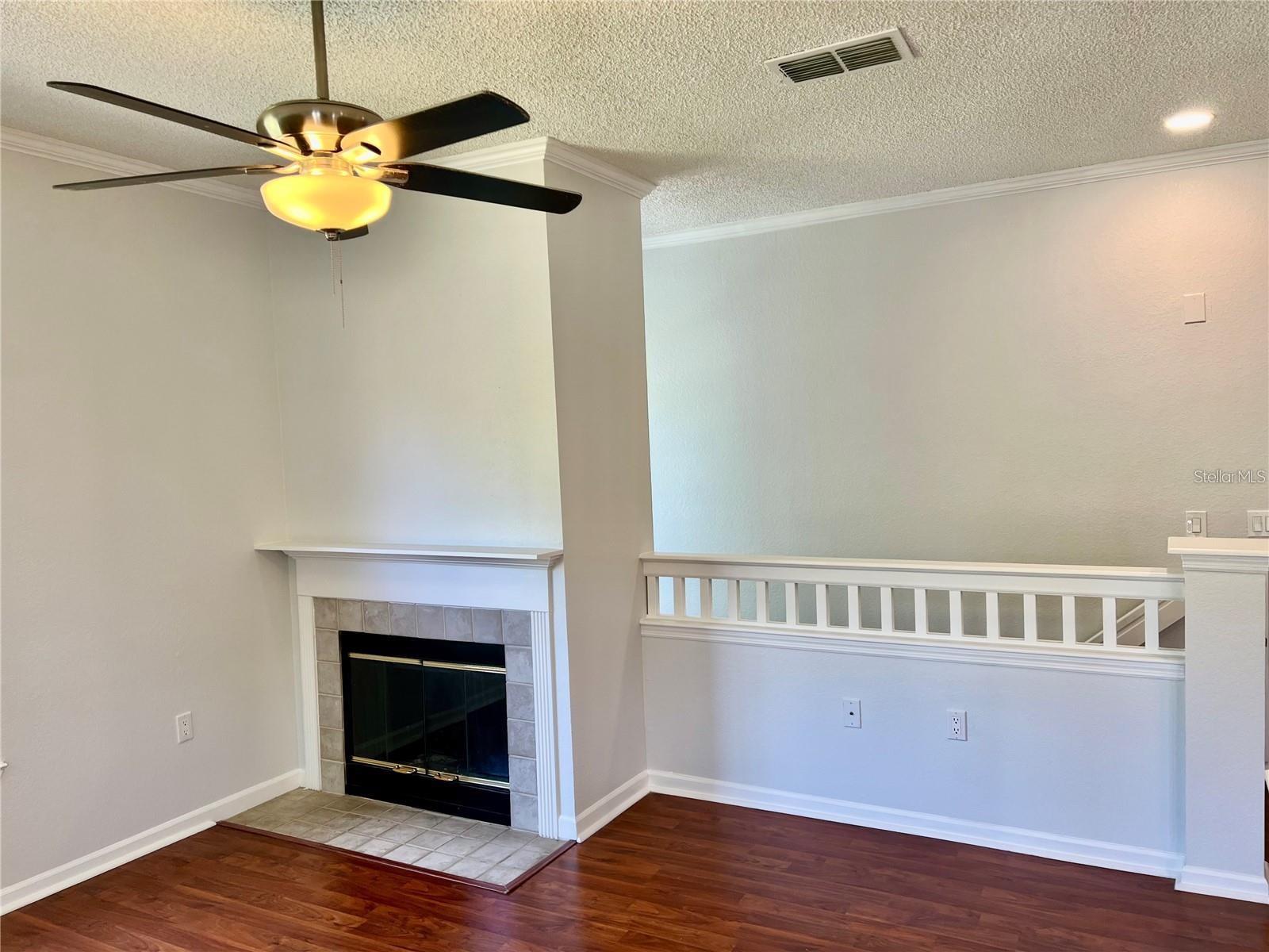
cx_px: 634
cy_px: 476
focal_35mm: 26
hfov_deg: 67.3
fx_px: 953
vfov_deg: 53.1
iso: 64
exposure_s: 1/120
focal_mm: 5.7
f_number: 1.5
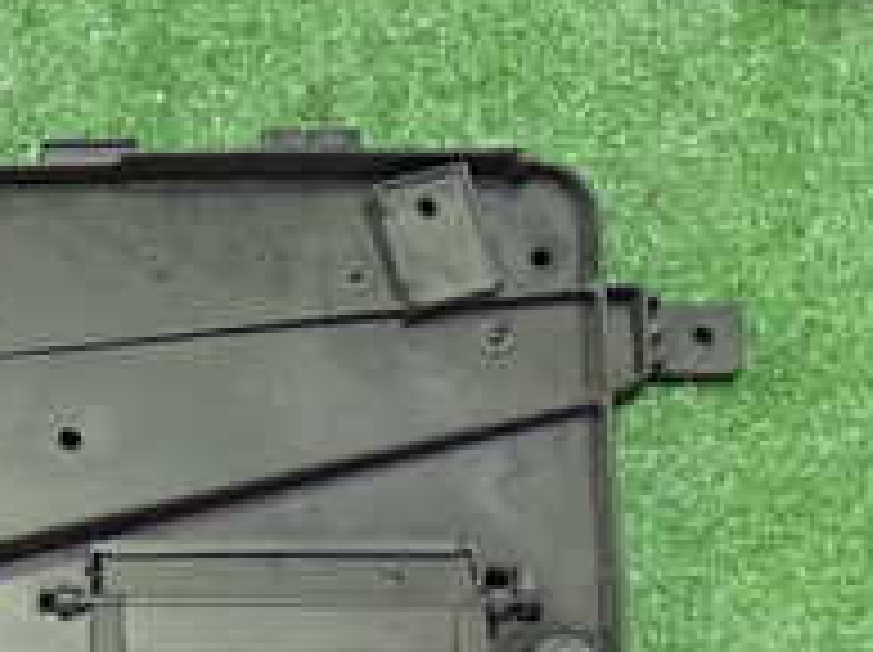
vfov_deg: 11.3
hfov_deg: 14.5
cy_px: 877
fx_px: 3199
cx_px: -436
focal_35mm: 127
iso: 800
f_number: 2.8
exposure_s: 1/40
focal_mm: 7.31
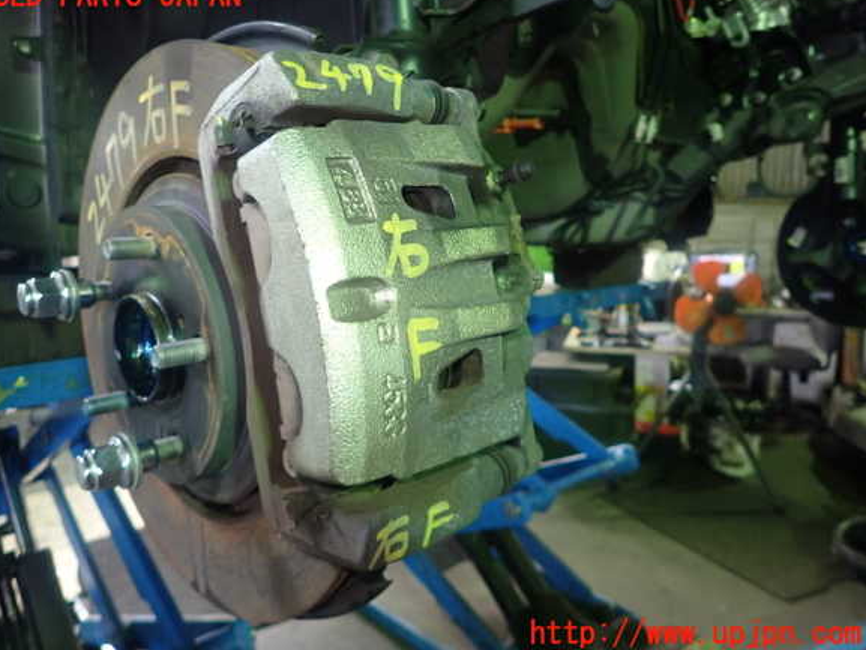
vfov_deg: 53.1
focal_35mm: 26
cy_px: 315
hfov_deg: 67.3
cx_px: 419
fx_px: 651
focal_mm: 4.5
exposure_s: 1/30
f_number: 2
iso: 250
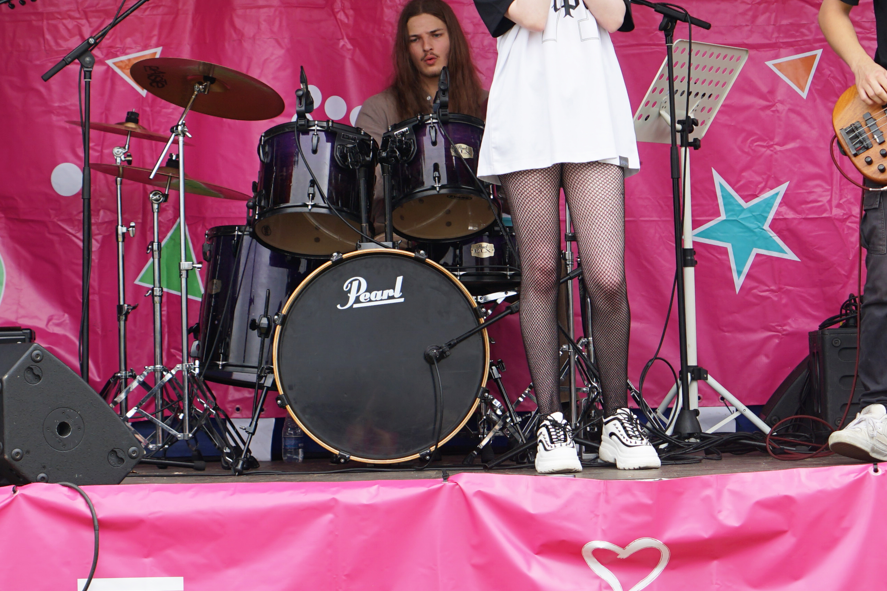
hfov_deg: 16.3
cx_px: 459
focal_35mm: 126
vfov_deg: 10.9
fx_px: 3104
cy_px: 138
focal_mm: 54
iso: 100
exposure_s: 1/160
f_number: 4.5
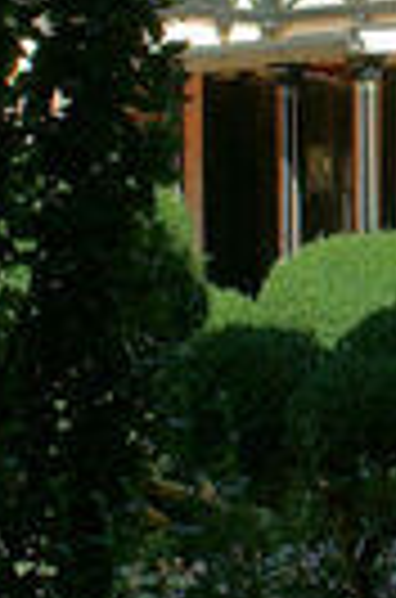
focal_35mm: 219
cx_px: 500
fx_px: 3632
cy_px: 166
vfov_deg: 9.4
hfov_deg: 6.2
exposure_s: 1/200
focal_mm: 28
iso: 100
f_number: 8
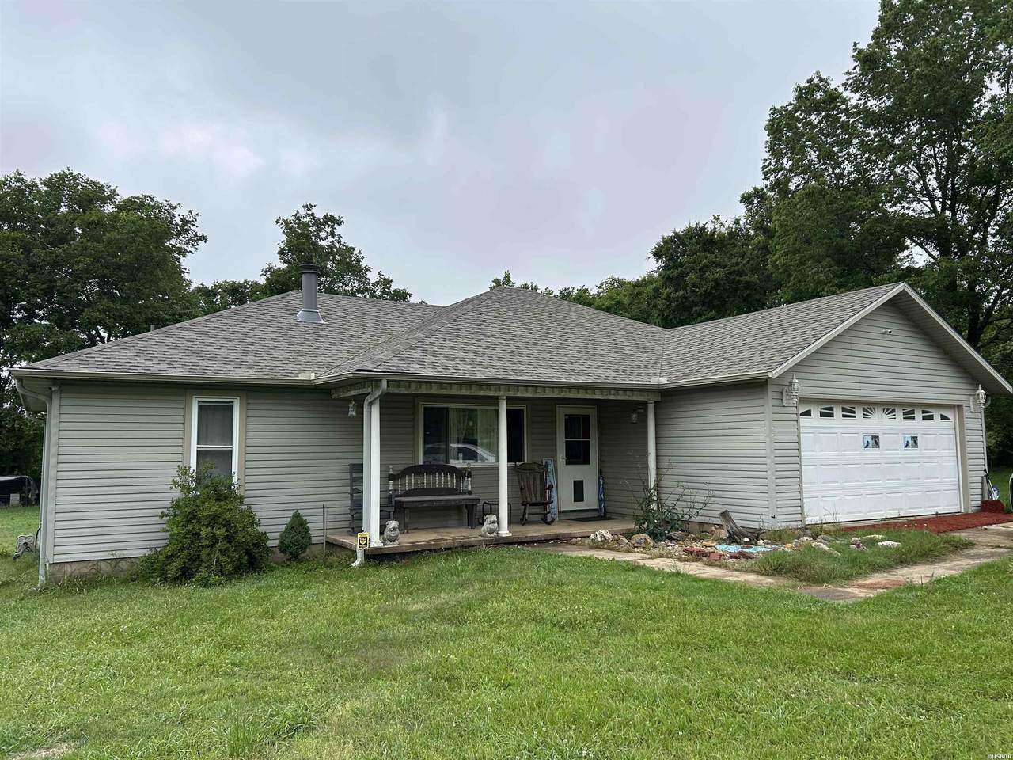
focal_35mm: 26
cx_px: 506
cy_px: 380
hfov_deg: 67.3
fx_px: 761
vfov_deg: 53.1
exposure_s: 1/1838
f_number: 1.5
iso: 50
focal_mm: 5.7
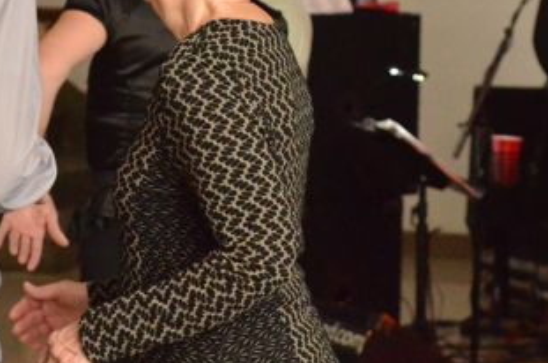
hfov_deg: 10.1
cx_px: 231
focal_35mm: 205
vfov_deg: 6.7
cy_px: 262
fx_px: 3114
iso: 5000
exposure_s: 1/250
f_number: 4
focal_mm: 50
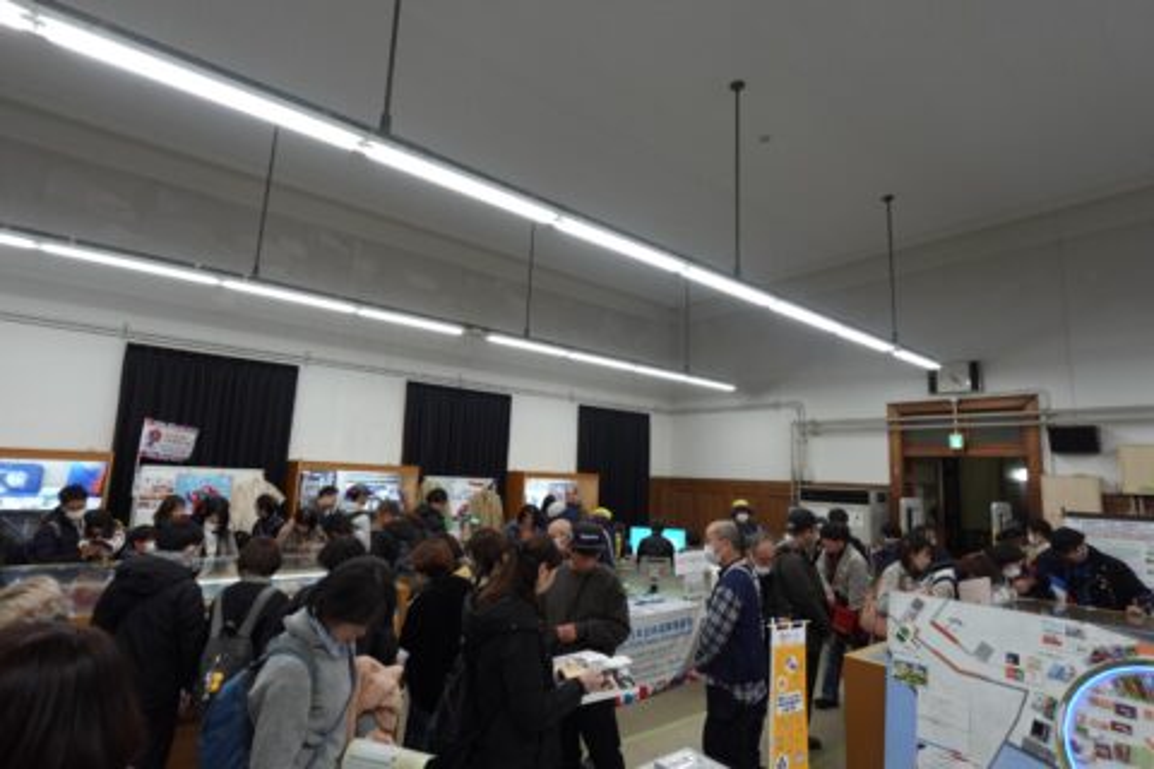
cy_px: 384
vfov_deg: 67.4
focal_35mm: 18
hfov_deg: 90.0
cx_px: 577
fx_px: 577
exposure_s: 1/50
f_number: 2.8
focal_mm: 6.9
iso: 160
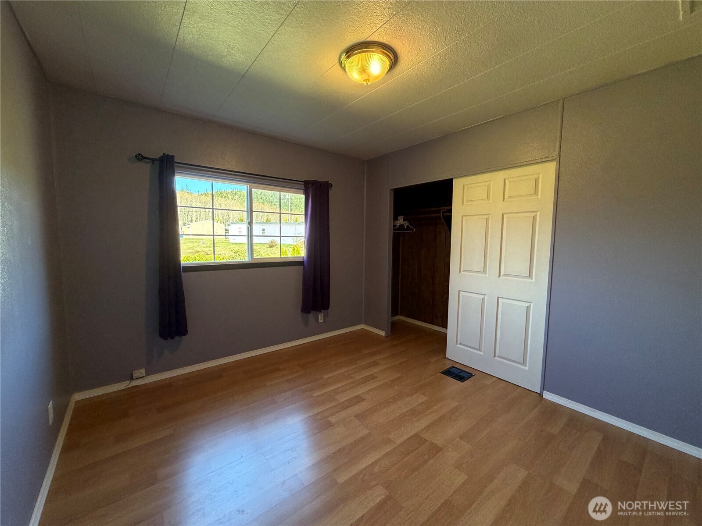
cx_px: 351
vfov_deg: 85.7
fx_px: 284
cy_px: 263
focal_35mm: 14
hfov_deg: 102.1
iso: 200
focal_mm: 2.22
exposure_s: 1/60
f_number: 2.2
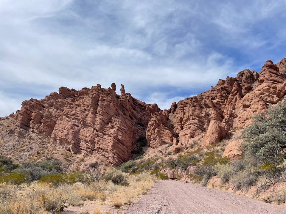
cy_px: 107
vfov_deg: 53.1
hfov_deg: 67.3
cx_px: 143
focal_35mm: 26
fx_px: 215
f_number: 1.6
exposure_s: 1/5556
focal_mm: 4.2
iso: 32
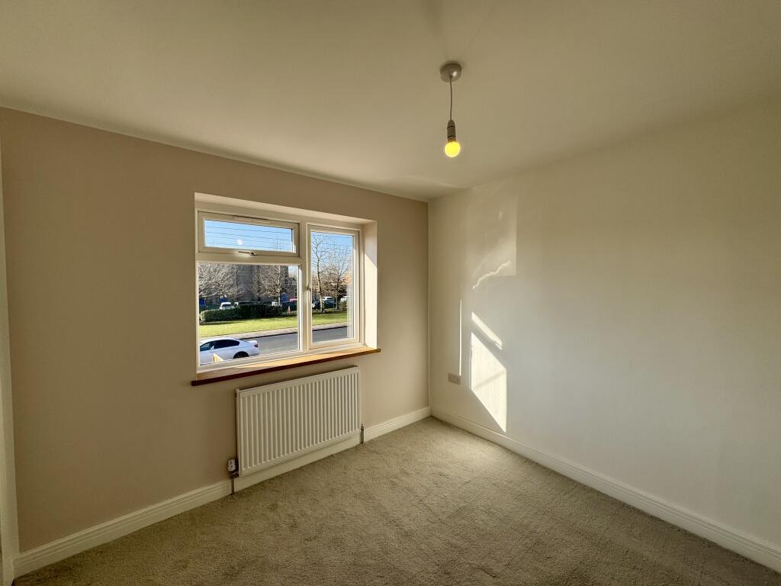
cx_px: 390
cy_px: 293
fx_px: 316
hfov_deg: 102.1
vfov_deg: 85.7
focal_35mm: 14
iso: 40
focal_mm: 2.22
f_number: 2.2
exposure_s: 1/544
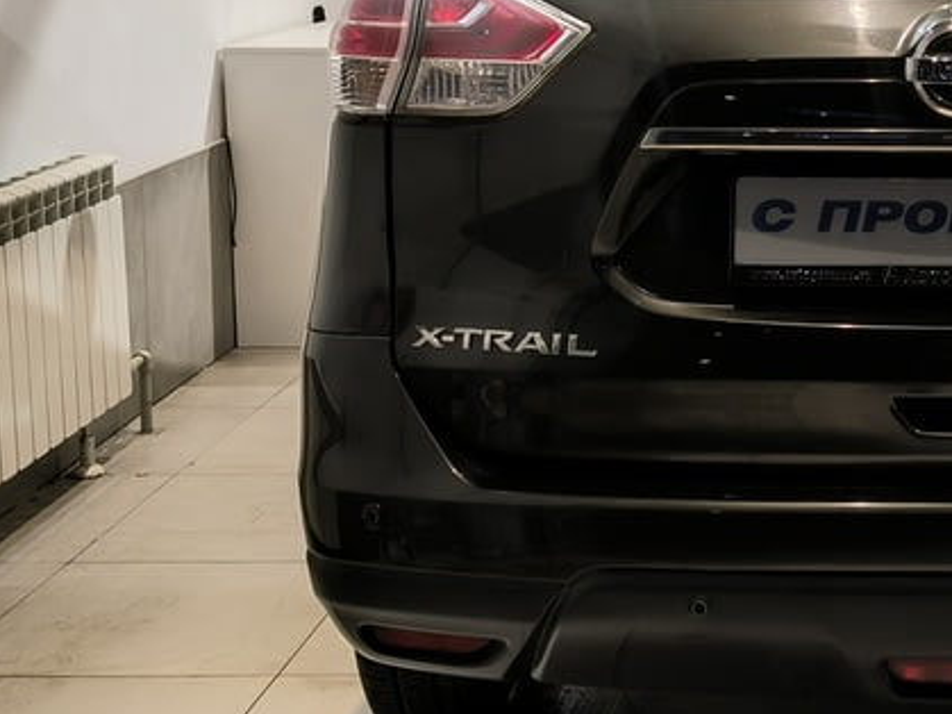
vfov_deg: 20.0
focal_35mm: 73
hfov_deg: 25.4
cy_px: 181
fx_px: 2007
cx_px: 947
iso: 250
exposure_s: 1/50
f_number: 1.9
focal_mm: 6.92
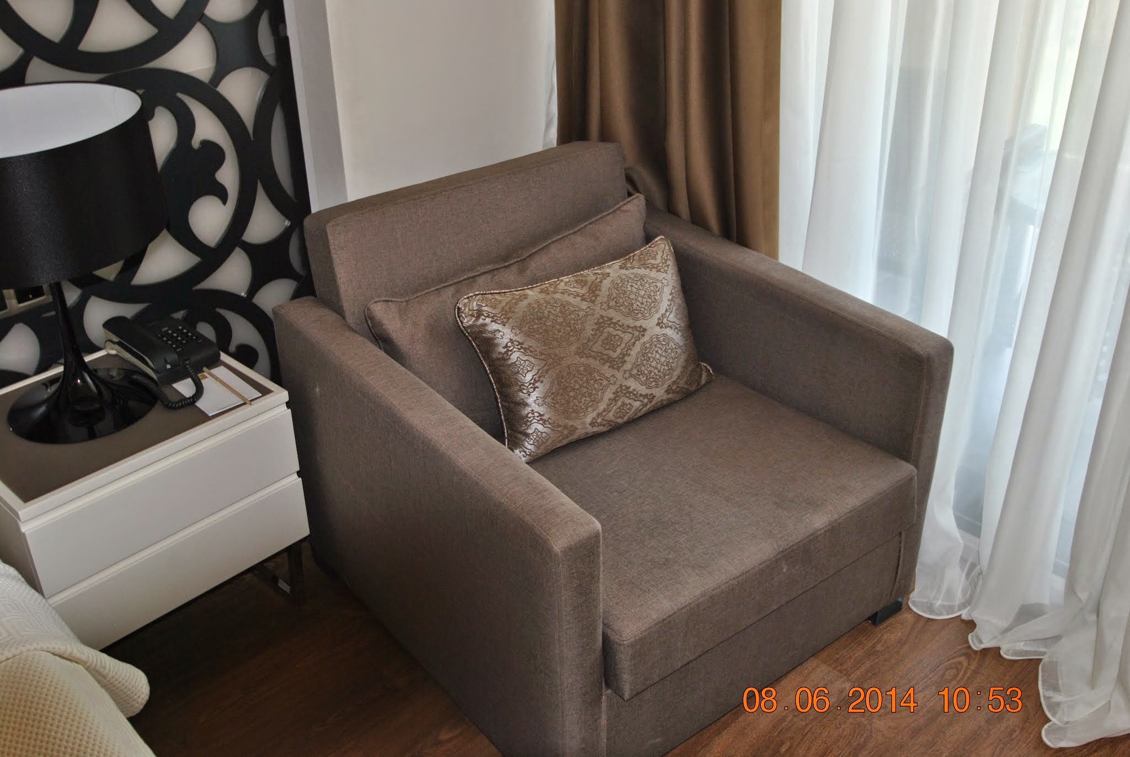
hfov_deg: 53.1
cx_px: 565
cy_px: 378
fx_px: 1131
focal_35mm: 36
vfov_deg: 37.0
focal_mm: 24
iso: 200
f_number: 4.5
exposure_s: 1/60
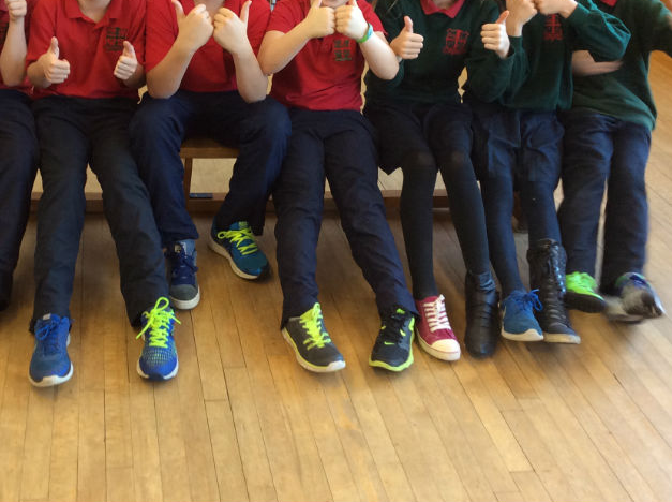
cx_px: 208
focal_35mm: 50
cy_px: 110
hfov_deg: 37.7
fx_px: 969
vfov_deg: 28.5
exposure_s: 1/24
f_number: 2.4
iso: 64
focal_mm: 3.3
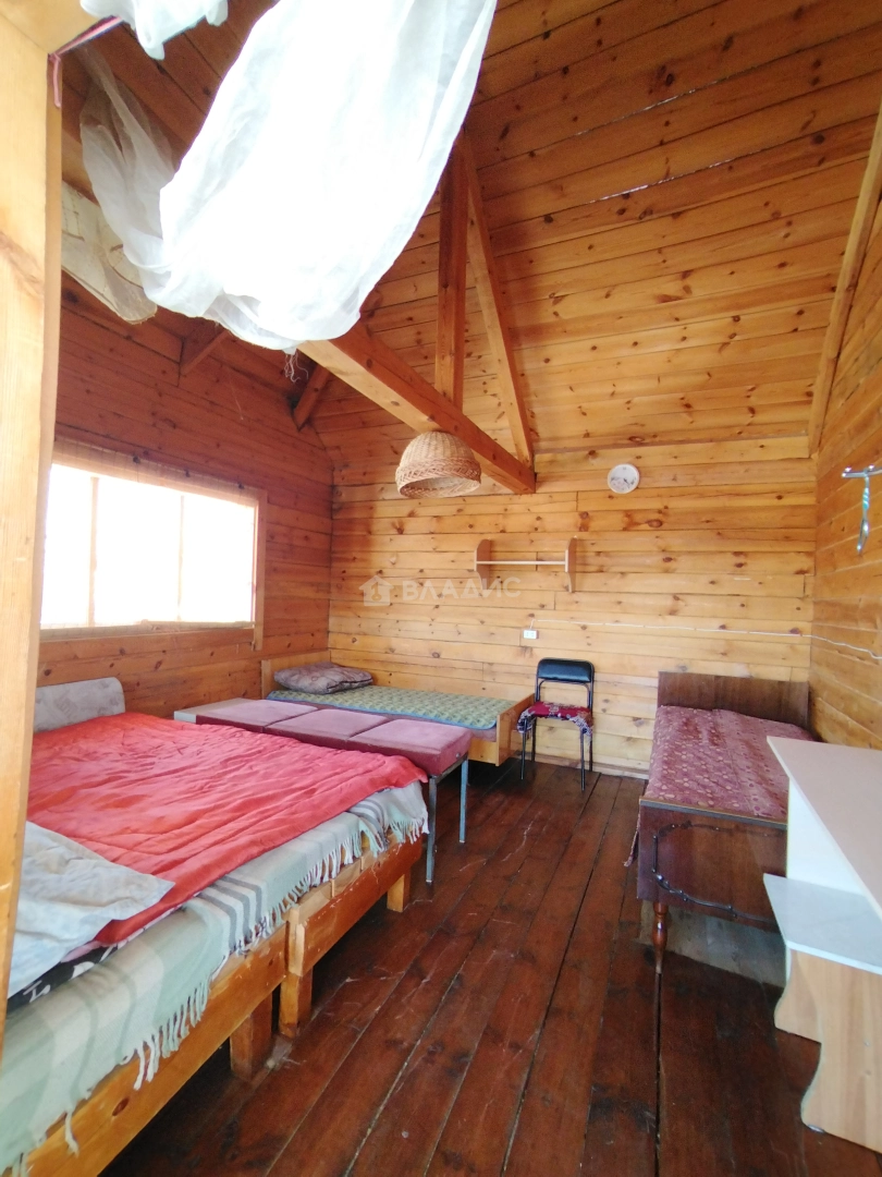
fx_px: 544
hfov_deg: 78.1
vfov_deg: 94.5
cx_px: 441
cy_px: 588
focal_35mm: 16
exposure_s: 1/50
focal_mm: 1.68
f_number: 2.2
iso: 351
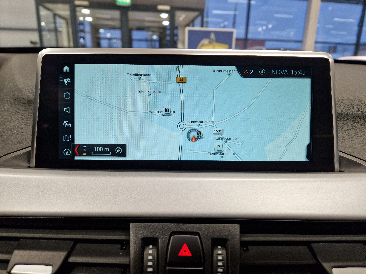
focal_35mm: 23
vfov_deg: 58.9
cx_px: 183
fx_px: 243
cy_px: 137
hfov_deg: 73.9
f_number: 1.8
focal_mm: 5.4
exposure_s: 1/51
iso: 64
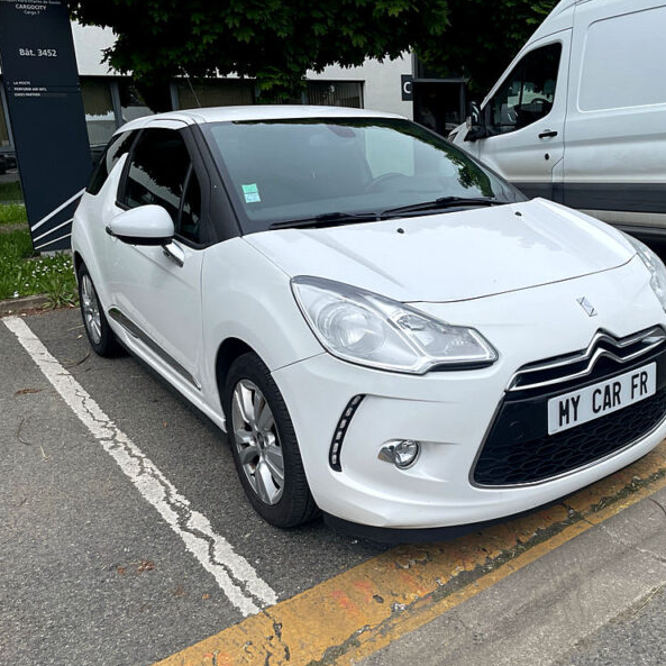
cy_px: 334
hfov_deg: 52.3
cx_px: 391
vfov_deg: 52.5
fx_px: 675
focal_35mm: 31
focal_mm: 4.2
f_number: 1.6
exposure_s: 1/3610
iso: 32
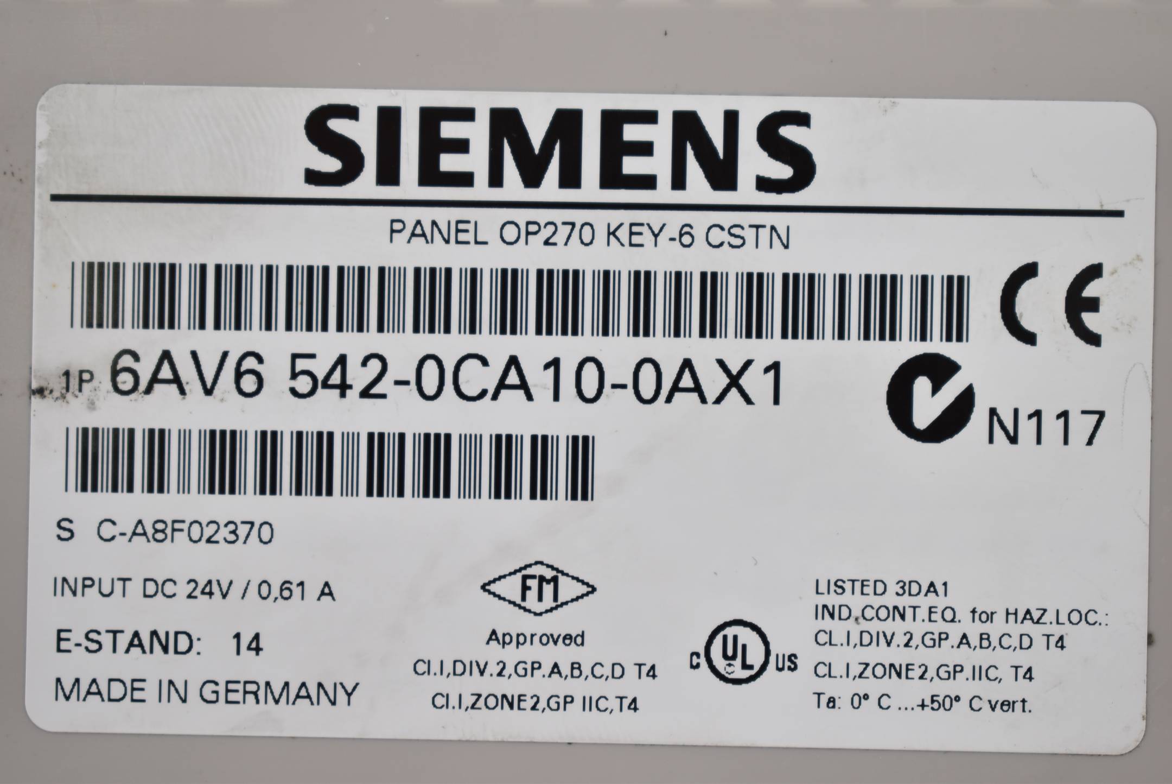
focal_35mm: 78
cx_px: 586
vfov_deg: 17.5
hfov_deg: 26.0
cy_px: 392
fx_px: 2541
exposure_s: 1/80
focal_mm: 52
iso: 220
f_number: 5.6
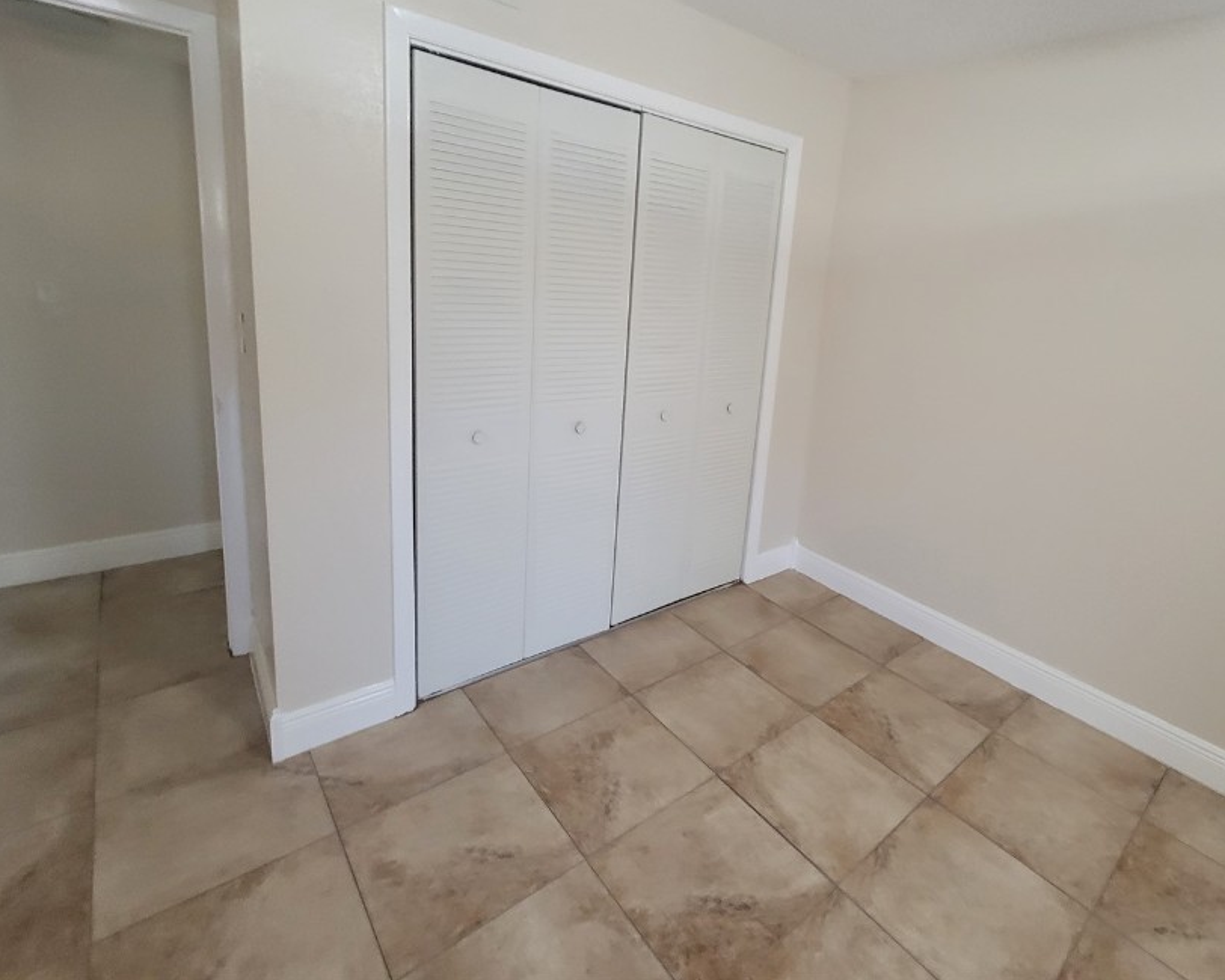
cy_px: 404
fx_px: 580
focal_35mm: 16
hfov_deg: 92.2
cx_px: 720
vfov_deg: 79.7
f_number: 2.2
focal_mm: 2.2
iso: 320
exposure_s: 1/40
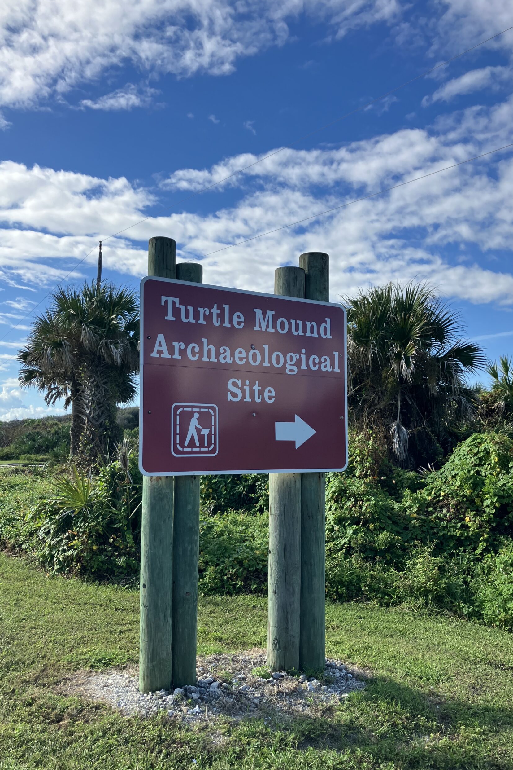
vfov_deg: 61.9
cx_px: 243
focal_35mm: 30
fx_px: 641
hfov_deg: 43.6
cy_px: 389
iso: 32
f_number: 1.8
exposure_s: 1/1675
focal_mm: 3.99
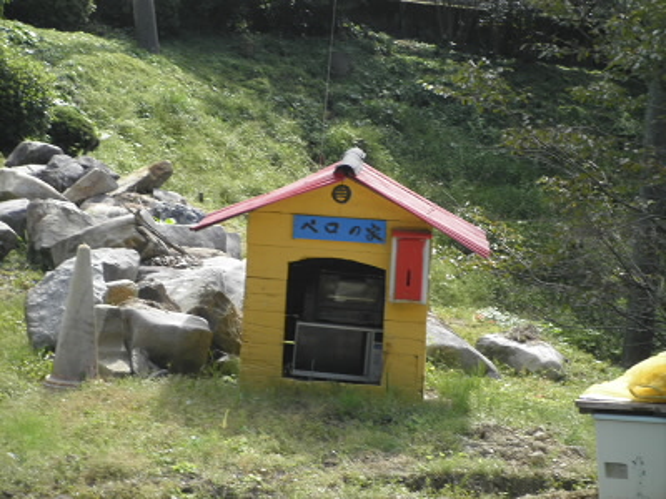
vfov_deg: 13.7
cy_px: 250
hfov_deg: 18.2
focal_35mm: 108
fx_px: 2078
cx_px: 333
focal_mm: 19.6
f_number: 5.9
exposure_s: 1/125
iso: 80
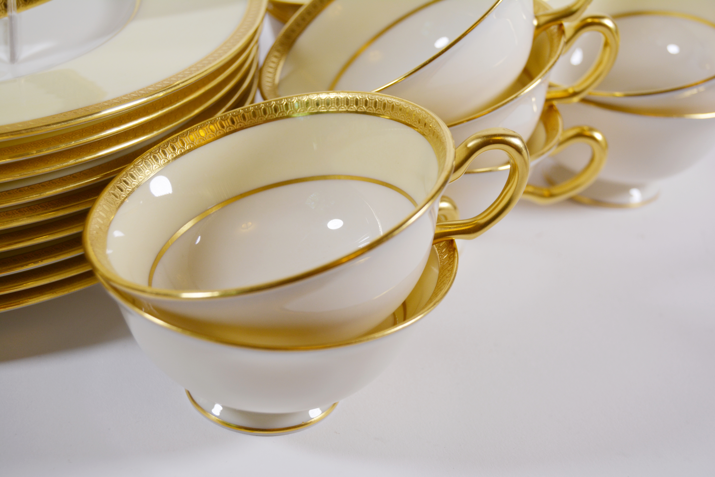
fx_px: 1192
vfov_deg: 22.6
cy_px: 238
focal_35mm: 60
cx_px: 358
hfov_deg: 33.4
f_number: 5.6
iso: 200
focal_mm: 40
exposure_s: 1/125
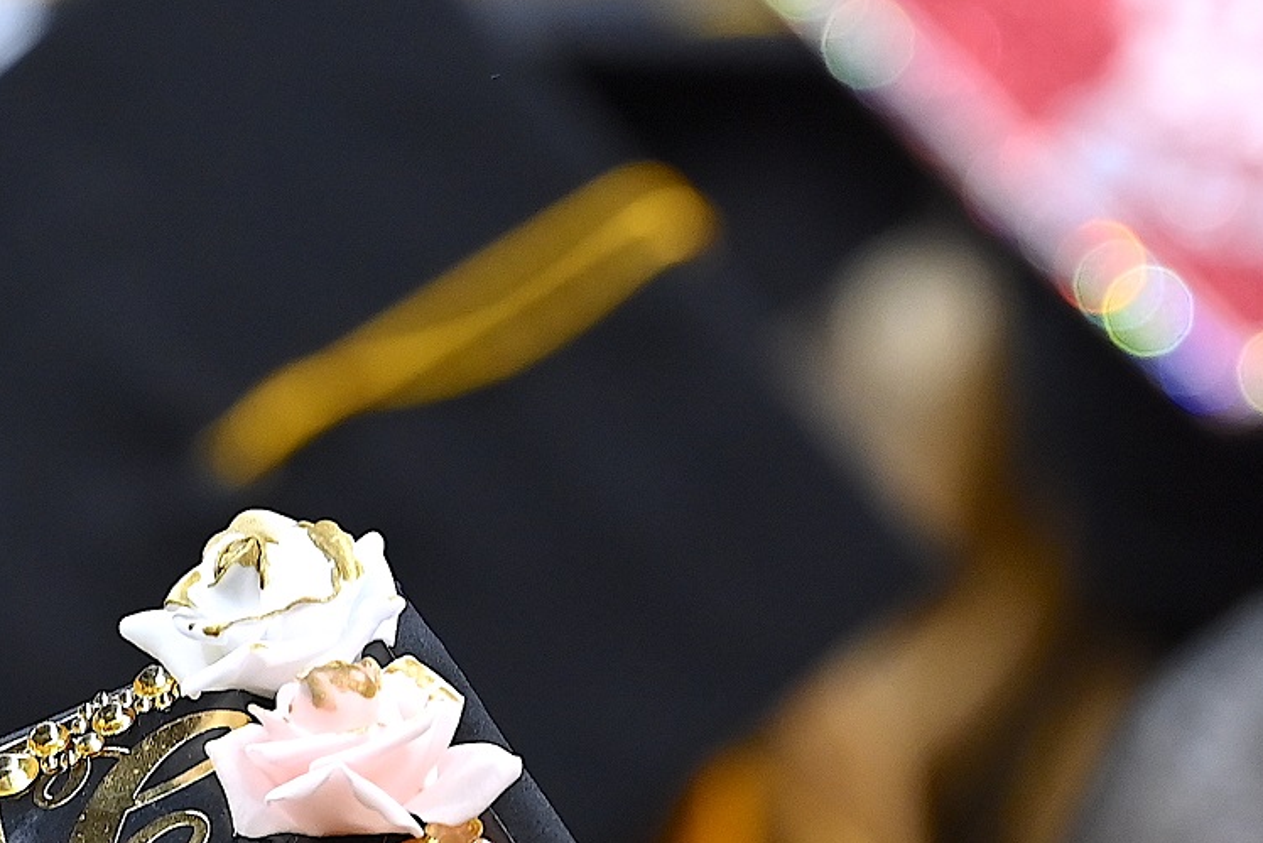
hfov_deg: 2.8
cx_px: -420
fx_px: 26105
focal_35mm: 744
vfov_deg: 1.8
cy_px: 1107
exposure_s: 1/160
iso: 1600
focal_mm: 200
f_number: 5
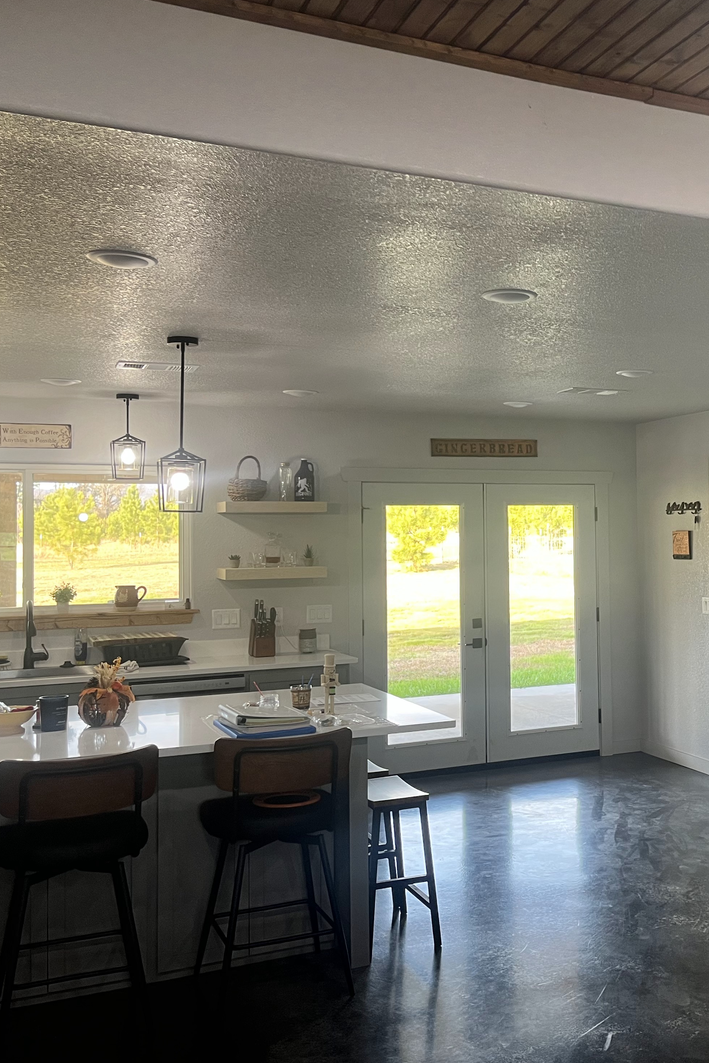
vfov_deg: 51.9
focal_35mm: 37
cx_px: 566
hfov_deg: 34.8
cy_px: 529
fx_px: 1093
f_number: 1.6
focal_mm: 5.1
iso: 80
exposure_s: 1/60
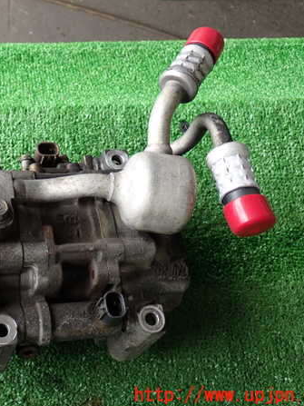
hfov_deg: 28.0
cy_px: 203
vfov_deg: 37.5
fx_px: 597
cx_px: 67
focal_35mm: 51
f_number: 2.7
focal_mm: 6.83
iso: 125
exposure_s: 1/80
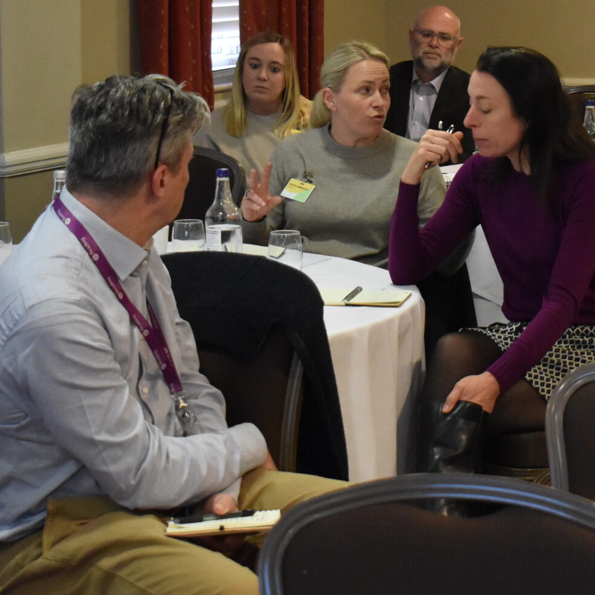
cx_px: 436
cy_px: 120
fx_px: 2081
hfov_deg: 16.2
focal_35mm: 107
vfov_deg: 16.2
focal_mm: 32
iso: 3200
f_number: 4.5
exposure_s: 1/125
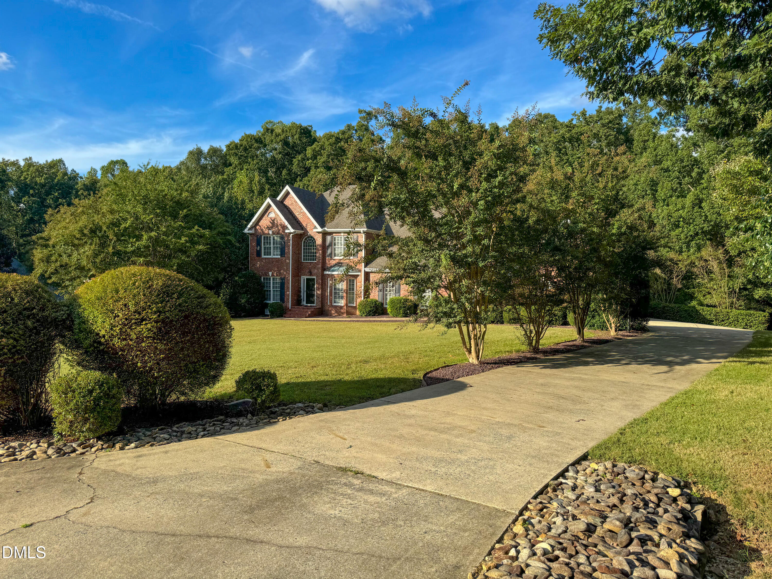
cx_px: 386
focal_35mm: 24
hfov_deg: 71.6
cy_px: 290
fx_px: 535
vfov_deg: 56.8
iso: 80
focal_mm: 6.76
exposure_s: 1/2500
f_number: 1.8
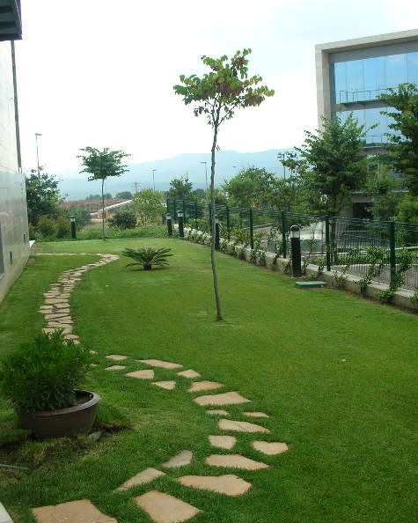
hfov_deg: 32.7
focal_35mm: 46
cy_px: 262
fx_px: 712
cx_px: 225
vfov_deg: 40.3
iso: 50
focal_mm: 5.8
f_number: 8.5
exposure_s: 1/46.1
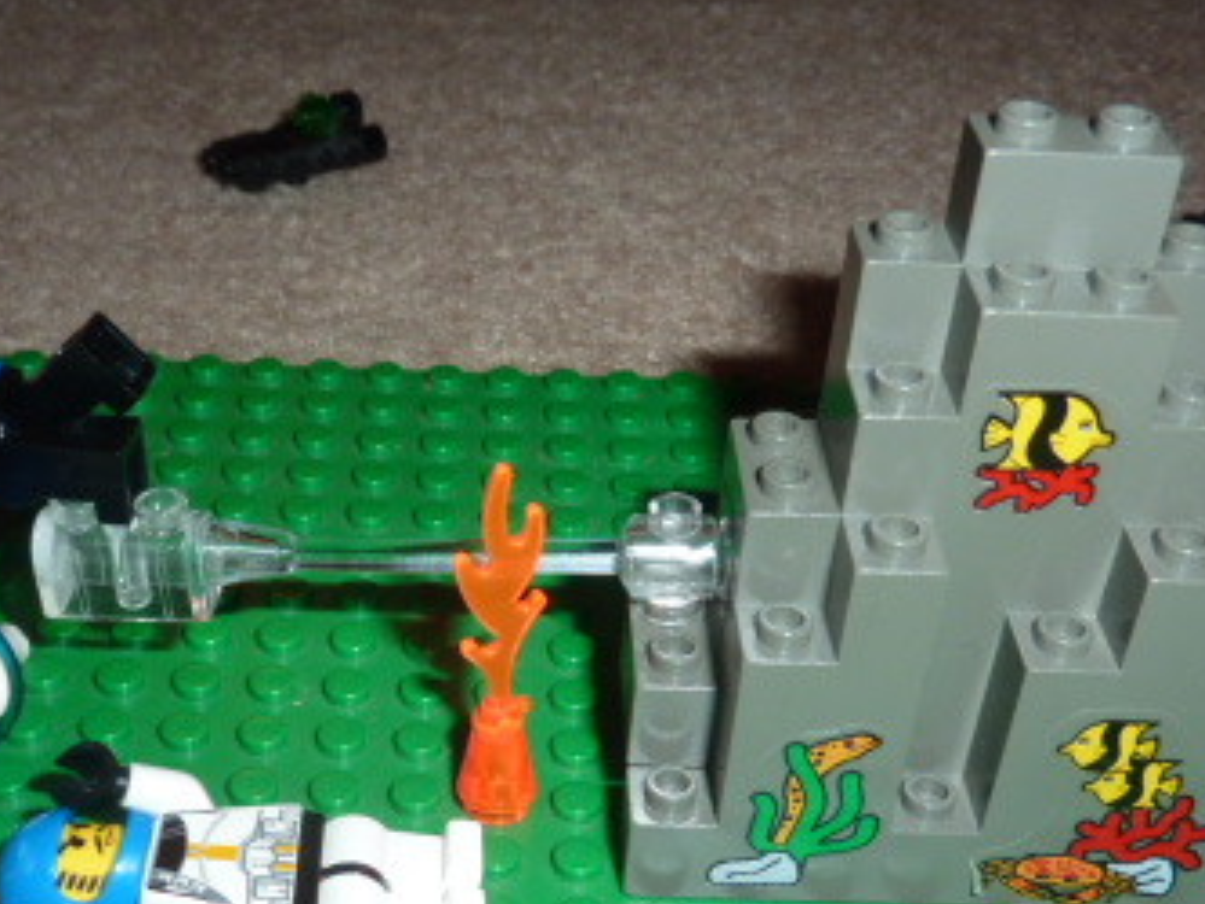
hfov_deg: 39.6
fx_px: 1672
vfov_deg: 29.8
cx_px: 521
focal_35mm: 48
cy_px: 687
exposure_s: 1/30
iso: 100
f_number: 4
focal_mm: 4.1
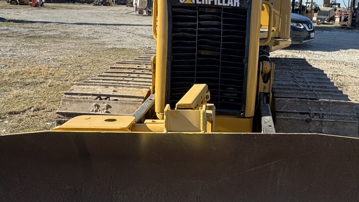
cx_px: 241
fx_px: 333
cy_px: 108
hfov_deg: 55.4
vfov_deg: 33.7
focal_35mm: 35
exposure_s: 1/840
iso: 50
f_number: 2.2
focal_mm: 2.22
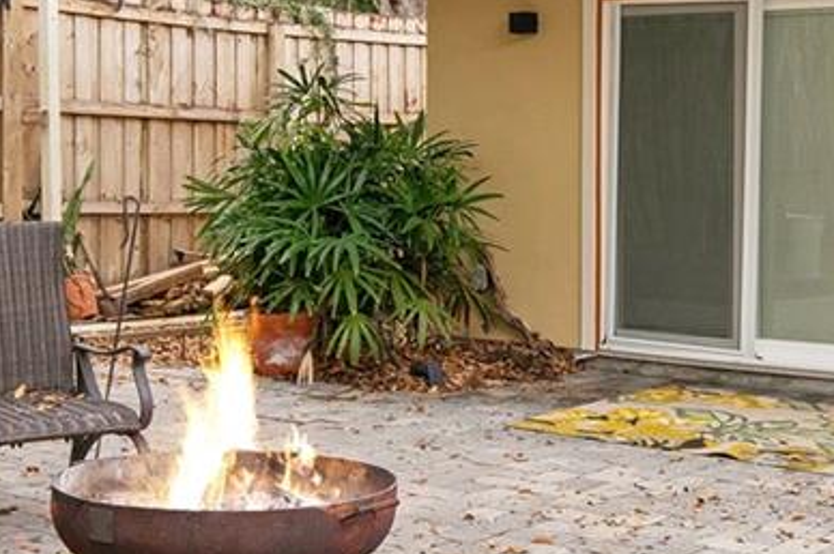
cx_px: 497
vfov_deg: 20.4
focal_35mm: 66
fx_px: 1528
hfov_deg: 30.5
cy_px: 144
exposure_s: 1/160
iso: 1000
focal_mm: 16
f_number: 4
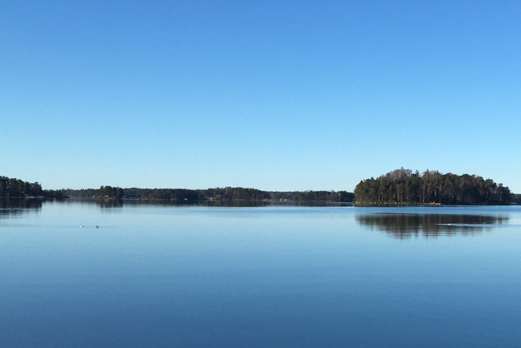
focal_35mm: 61
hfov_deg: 31.8
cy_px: 247
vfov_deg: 22.1
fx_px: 883
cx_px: 438
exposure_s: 1/1538
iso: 25
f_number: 2.2
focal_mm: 4.15
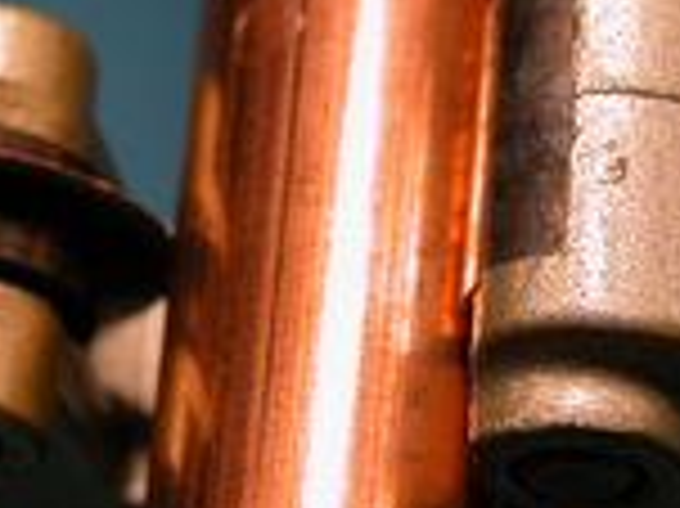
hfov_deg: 8.5
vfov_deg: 6.4
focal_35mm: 233
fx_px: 4573
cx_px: 356
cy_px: 346
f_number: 3.9
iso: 100
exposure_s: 1/175
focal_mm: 22.3
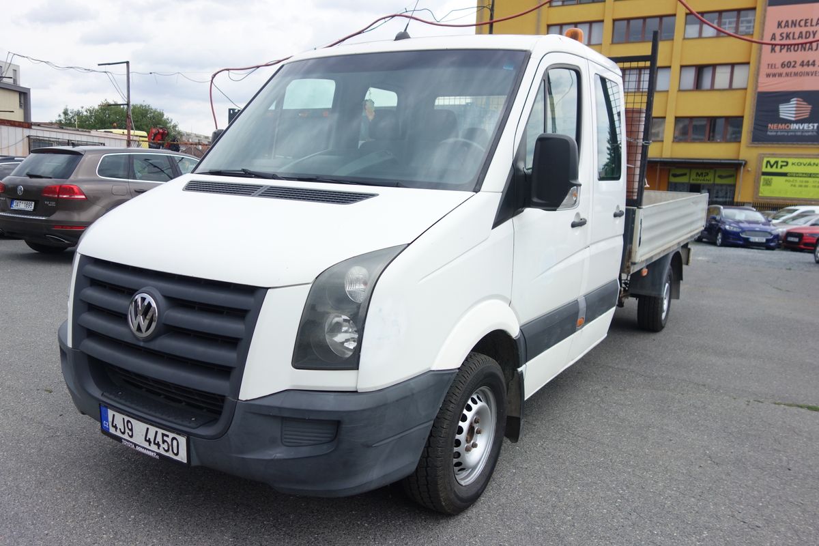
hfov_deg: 65.5
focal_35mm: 28
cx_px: 410
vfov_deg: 46.4
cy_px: 273
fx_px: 637
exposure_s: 1/2000
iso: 125
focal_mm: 10.4
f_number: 2
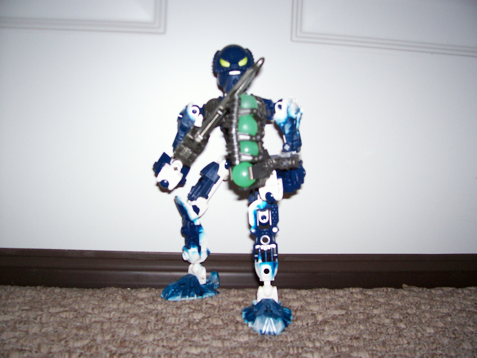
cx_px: 238
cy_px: 179
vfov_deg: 41.8
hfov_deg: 54.0
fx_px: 469
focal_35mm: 34
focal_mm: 5.6
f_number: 2.7
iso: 140
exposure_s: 1/112
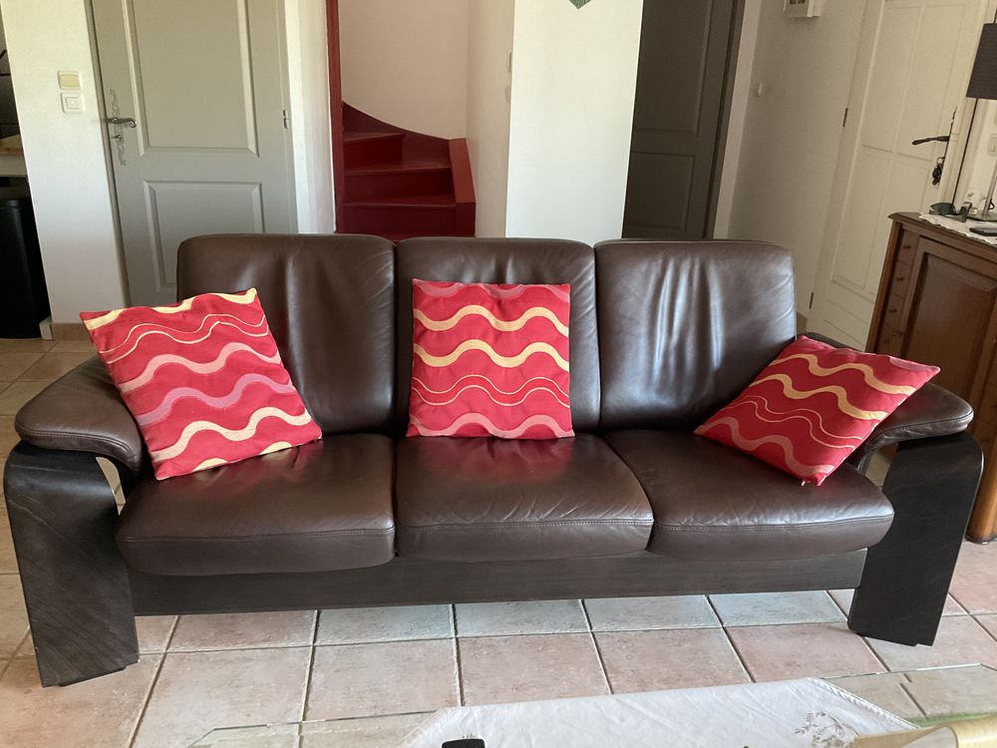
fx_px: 835
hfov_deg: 61.7
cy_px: 374
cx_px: 498
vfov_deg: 48.2
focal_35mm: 29
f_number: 1.8
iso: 250
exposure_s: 1/60
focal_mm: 3
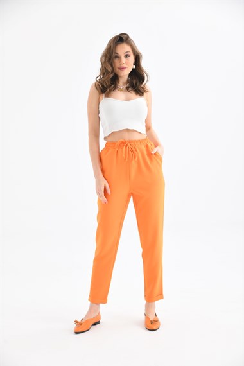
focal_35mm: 58
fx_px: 590
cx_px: 122
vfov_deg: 34.5
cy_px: 183
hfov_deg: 23.4
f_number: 6.3
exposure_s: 1/125
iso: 160
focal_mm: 58
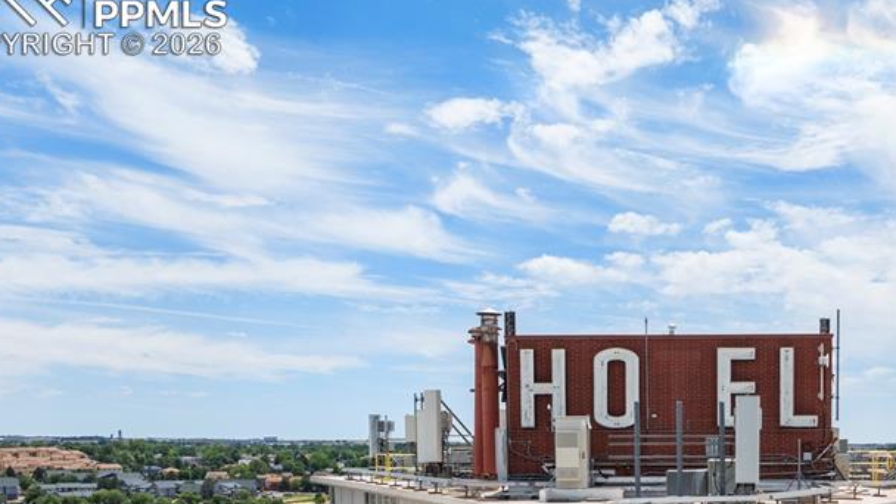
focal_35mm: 44
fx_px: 1045
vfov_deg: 25.4
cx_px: 687
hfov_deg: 44.6
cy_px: 538
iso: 100
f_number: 4
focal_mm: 12.29
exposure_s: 1/2000
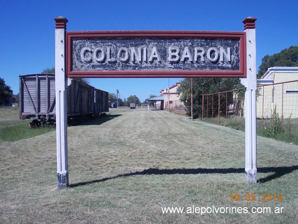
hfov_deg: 49.0
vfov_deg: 37.7
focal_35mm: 38
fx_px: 327
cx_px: 149
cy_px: 112
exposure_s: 1/320
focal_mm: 5.3
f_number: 6.2
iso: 80
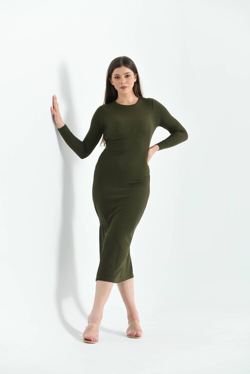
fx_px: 729
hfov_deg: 19.5
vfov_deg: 28.8
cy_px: 187
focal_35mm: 70
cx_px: 125
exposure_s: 1/125
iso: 100
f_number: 5.6
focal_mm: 70
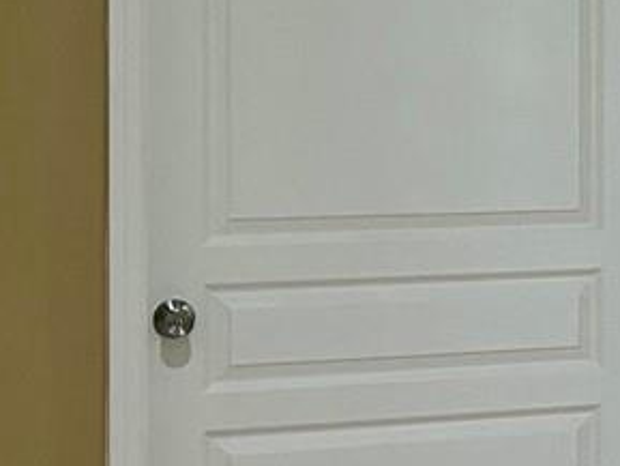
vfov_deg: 10.3
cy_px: 144
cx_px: 1150
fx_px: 2580
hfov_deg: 12.4
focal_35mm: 144
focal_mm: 5.7
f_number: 1.5
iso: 250
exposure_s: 1/60
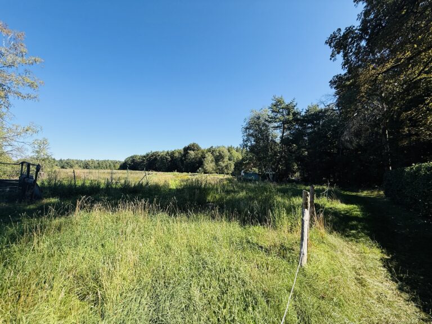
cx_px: 216
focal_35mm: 14
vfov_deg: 85.7
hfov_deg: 102.1
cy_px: 162
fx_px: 175
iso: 50
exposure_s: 1/1017
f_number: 2.2
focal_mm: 2.22
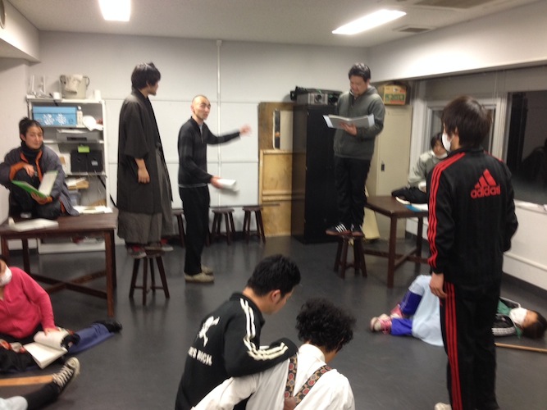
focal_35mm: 35
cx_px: 274
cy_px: 205
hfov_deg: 52.6
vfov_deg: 40.7
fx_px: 553
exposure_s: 1/20
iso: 100
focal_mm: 4.28
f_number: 2.4
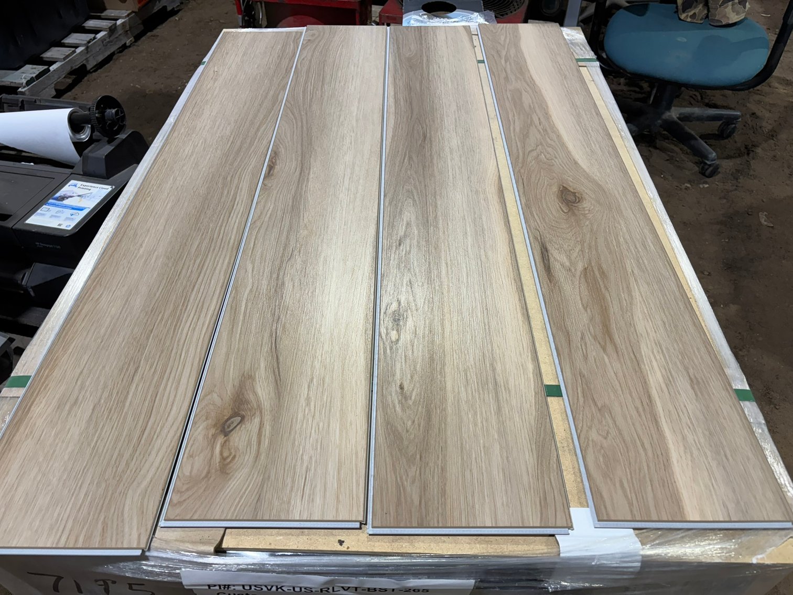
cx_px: 396
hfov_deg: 67.3
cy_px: 298
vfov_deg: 53.1
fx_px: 596
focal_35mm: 26
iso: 100
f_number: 1.6
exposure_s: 1/120
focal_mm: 5.96
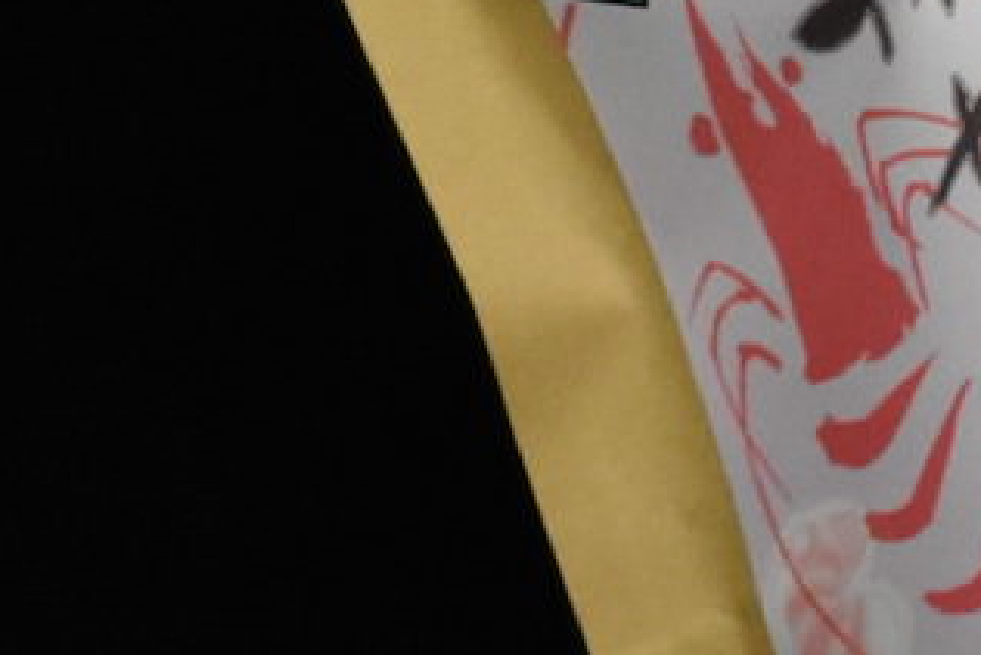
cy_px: 385
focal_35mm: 2050
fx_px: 55885
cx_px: 1475
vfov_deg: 0.7
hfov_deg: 1.0
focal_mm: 240
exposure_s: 1/2000
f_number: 9
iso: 3200
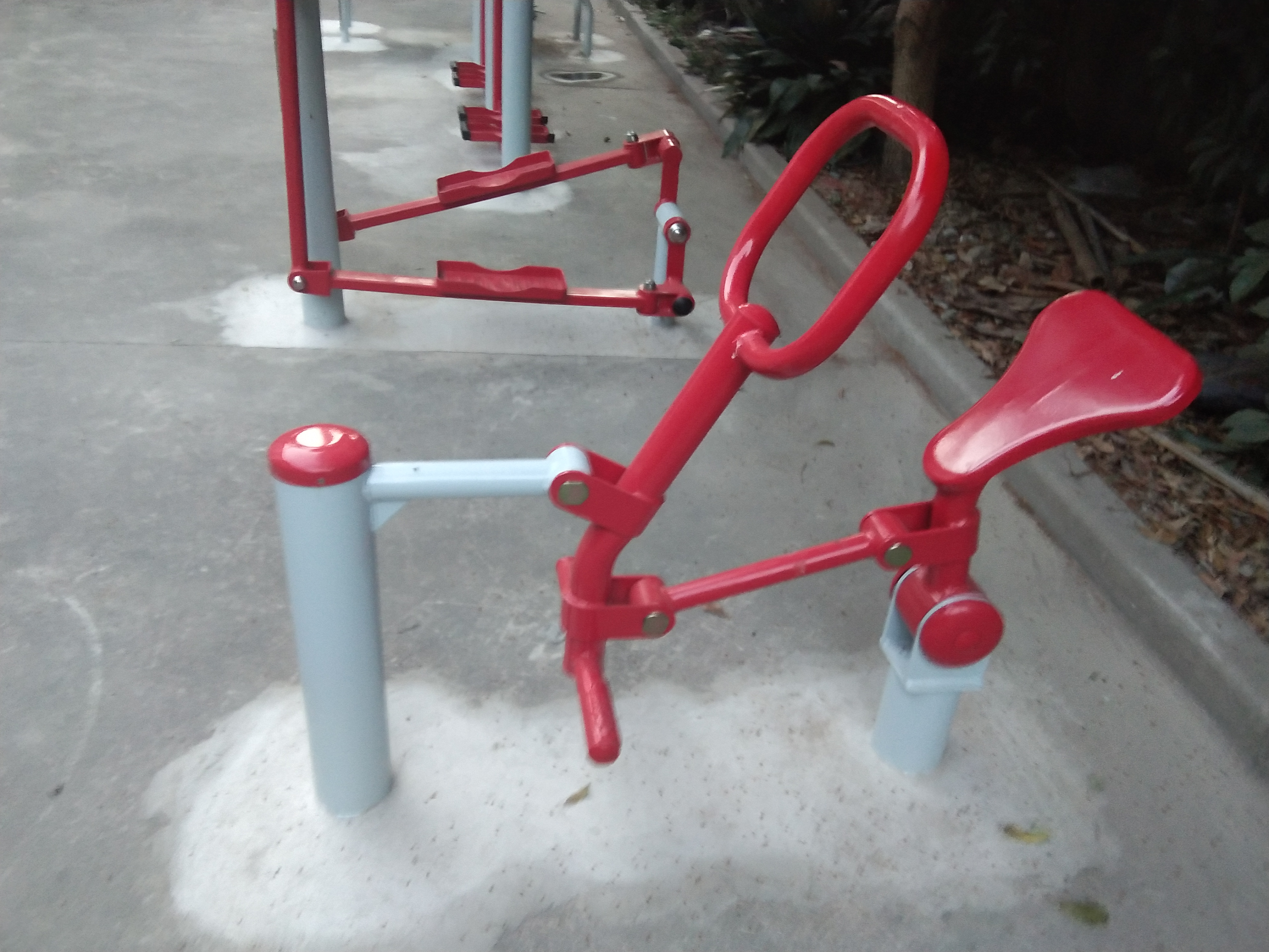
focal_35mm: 31
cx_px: 634
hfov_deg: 58.4
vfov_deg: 45.4
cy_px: 476
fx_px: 1136
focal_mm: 3.69
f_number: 2.2
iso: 400
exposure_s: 1/33.3
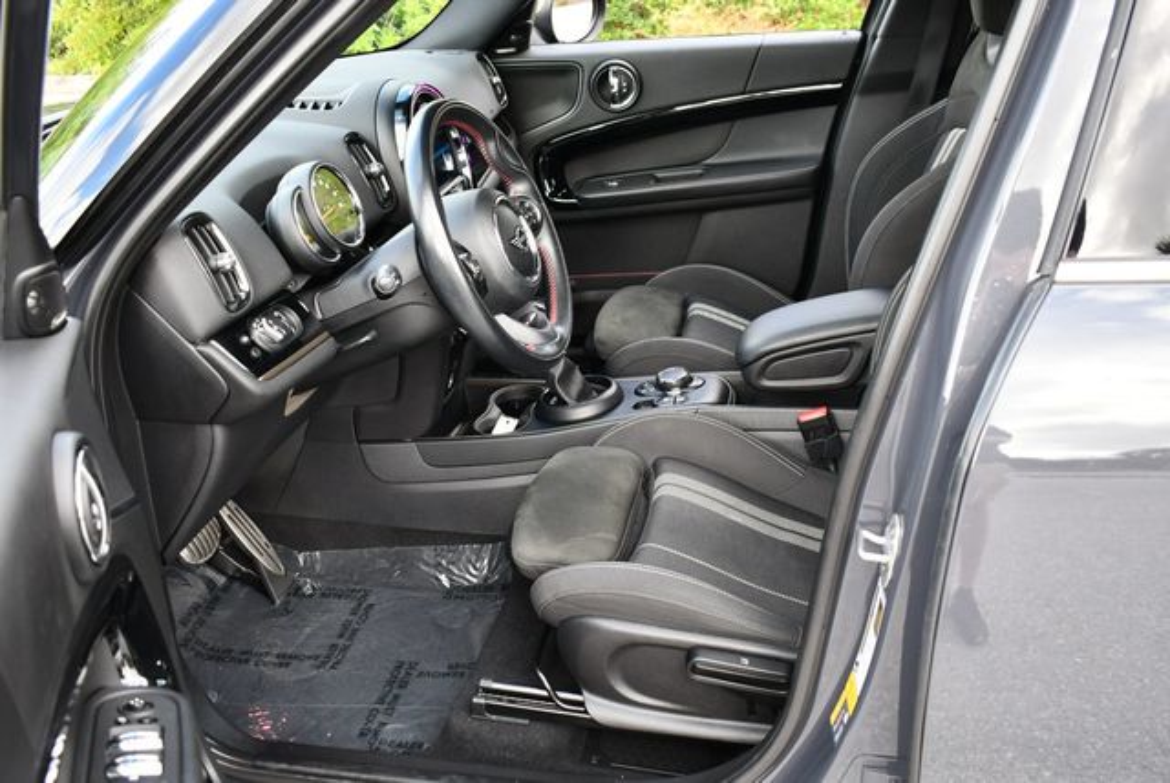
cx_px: 585
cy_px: 392
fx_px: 1171
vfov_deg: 36.9
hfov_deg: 53.1
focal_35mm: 36
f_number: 3.5
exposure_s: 1/250
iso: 450
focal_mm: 18
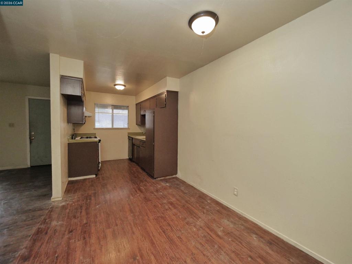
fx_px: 142
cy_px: 132
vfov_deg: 85.7
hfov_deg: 102.1
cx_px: 176
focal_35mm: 14
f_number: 4
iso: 800
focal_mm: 7
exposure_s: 1/160
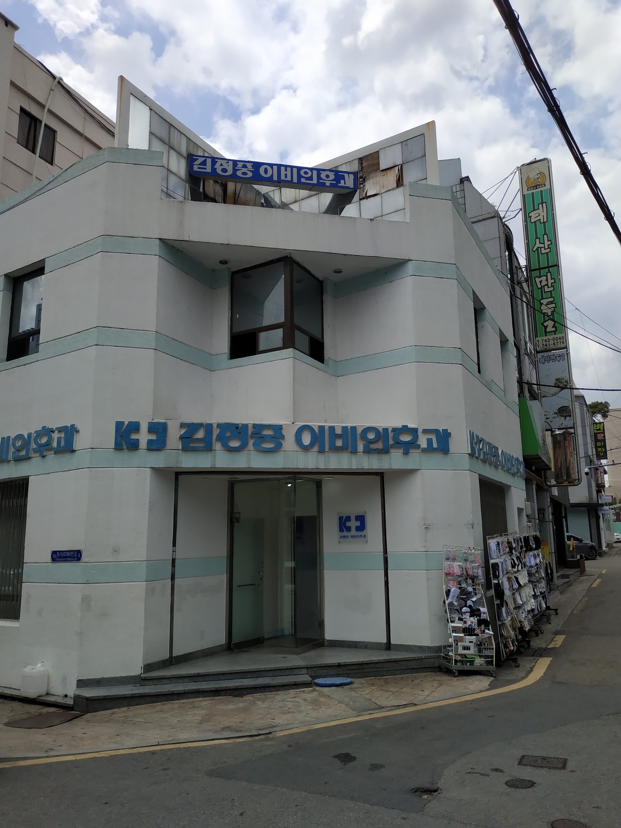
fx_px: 574
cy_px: 414
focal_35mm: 24
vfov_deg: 71.6
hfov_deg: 56.8
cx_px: 310
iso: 160
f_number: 1.9
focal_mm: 3.94
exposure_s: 1/4108
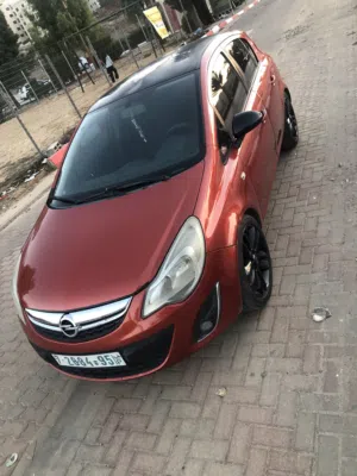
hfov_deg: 49.7
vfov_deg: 63.4
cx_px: 178
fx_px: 385
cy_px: 238
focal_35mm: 28
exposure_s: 1/33
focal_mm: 3.99
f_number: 1.8
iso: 25
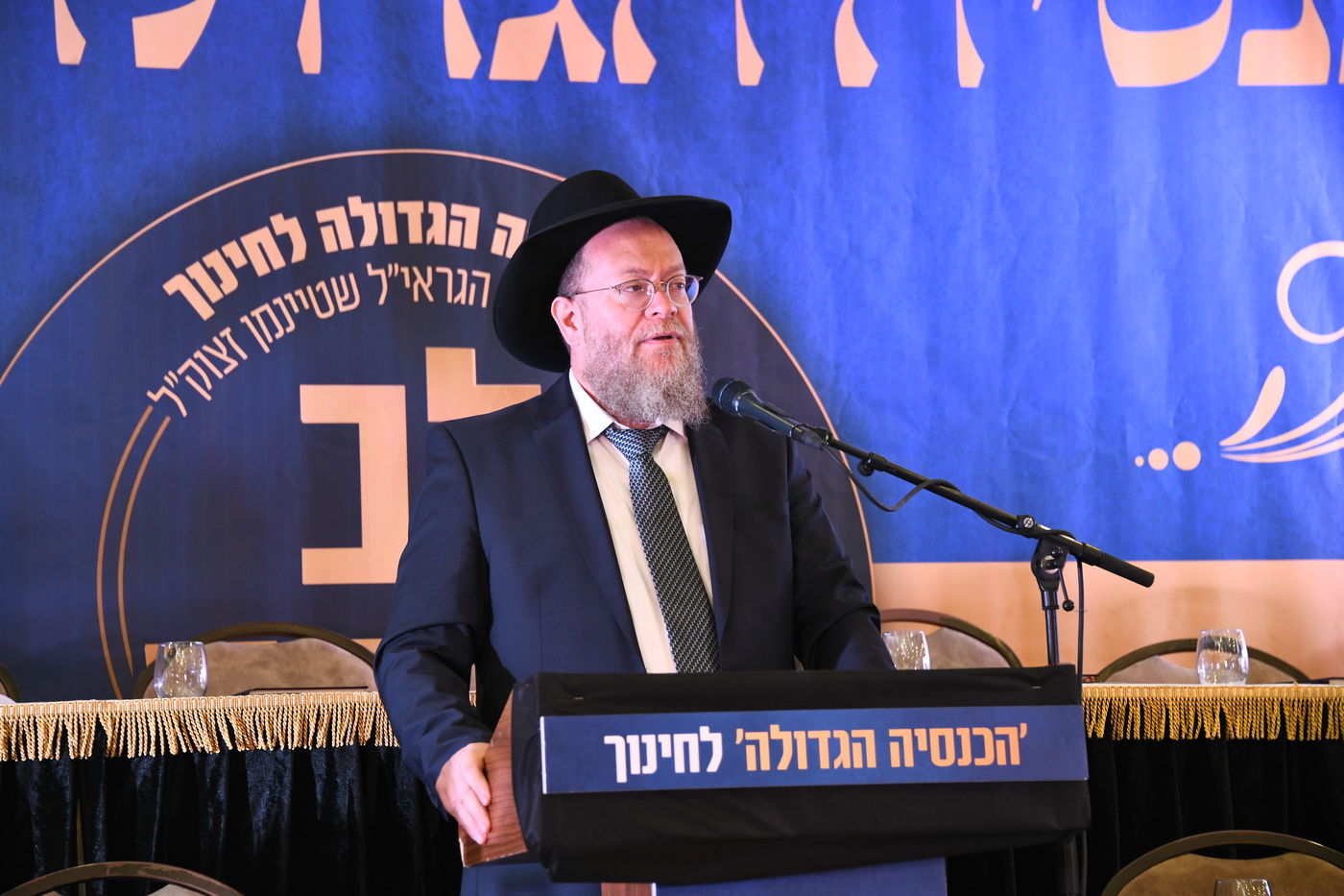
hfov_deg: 17.6
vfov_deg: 11.8
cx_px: 672
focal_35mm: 116
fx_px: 4330
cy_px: 448
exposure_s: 1/80
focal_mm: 116
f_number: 5.6
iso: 1600
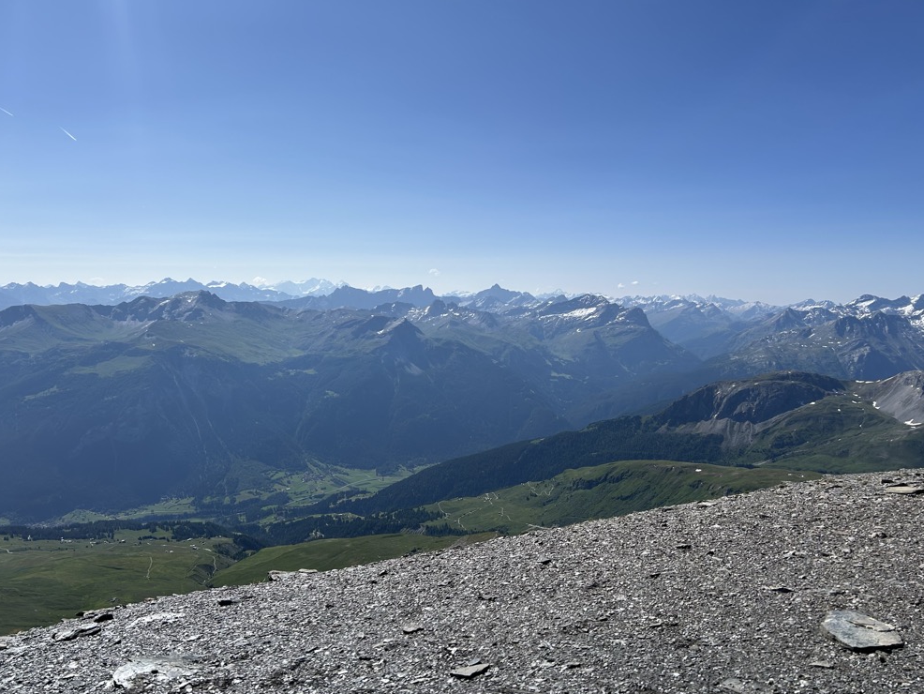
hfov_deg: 65.3
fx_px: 721
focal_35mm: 27
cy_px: 358
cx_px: 454
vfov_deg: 51.4
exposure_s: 1/8696
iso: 50
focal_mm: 5.7
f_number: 1.5
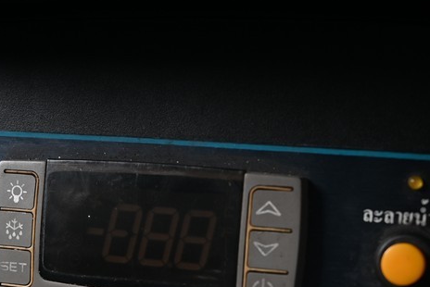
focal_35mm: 90
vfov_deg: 15.0
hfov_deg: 22.6
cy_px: 267
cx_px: 159
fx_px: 1076
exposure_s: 1/45
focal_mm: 38
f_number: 5.6
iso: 280
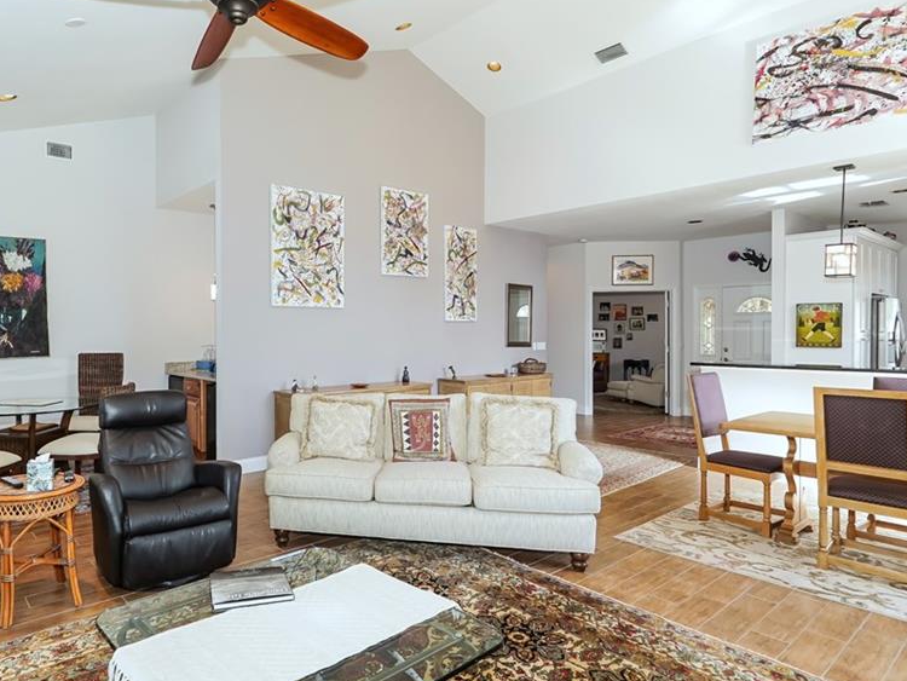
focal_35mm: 21
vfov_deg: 63.5
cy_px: 348
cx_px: 346
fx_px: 550
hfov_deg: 77.7
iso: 800
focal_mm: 16
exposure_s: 1/60
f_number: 9
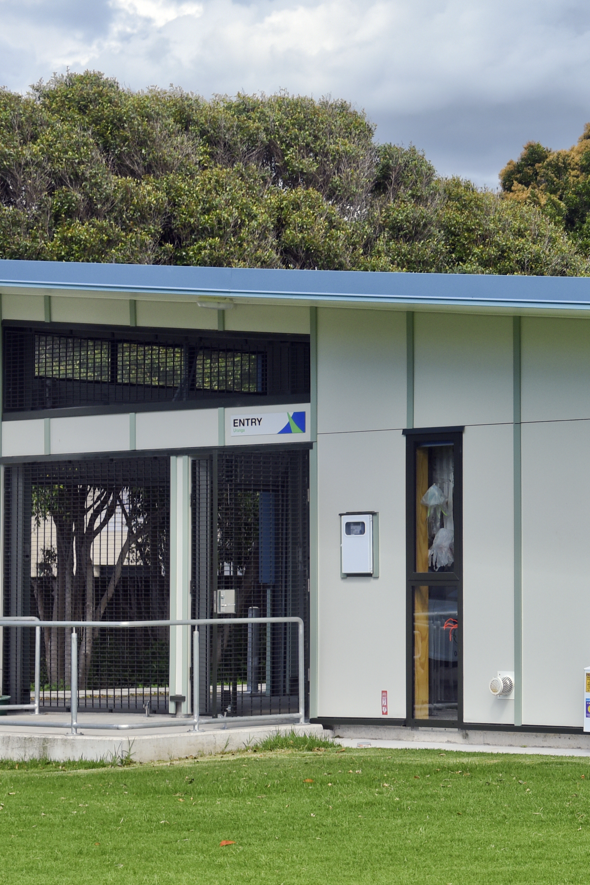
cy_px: 503
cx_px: 961
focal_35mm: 110
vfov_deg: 18.6
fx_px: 2703
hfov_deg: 11.8
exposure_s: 1/800
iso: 125
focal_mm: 38
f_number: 5
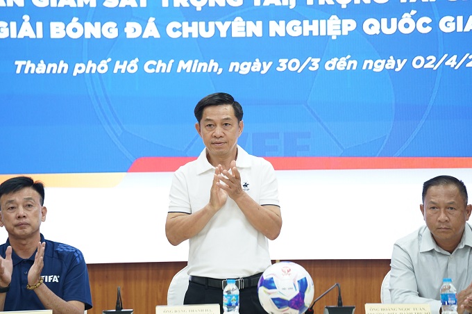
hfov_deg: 10.3
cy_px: 157
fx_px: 2620
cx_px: 236
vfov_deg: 6.9
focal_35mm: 200
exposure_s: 1/160
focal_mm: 200
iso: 2000
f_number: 3.5
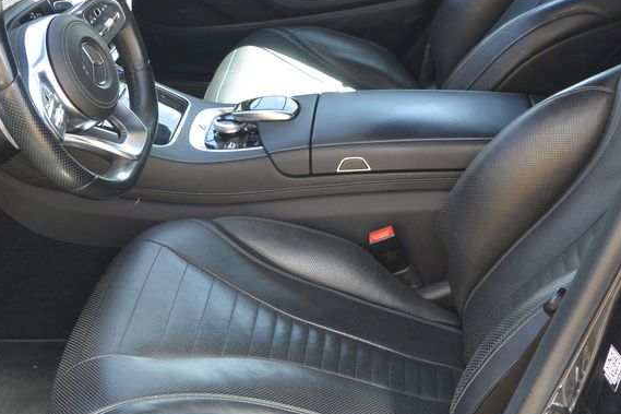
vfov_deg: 25.0
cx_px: 291
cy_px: 209
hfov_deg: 36.9
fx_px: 931
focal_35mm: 54
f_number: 3.5
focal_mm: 11.4
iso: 200
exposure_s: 1/125
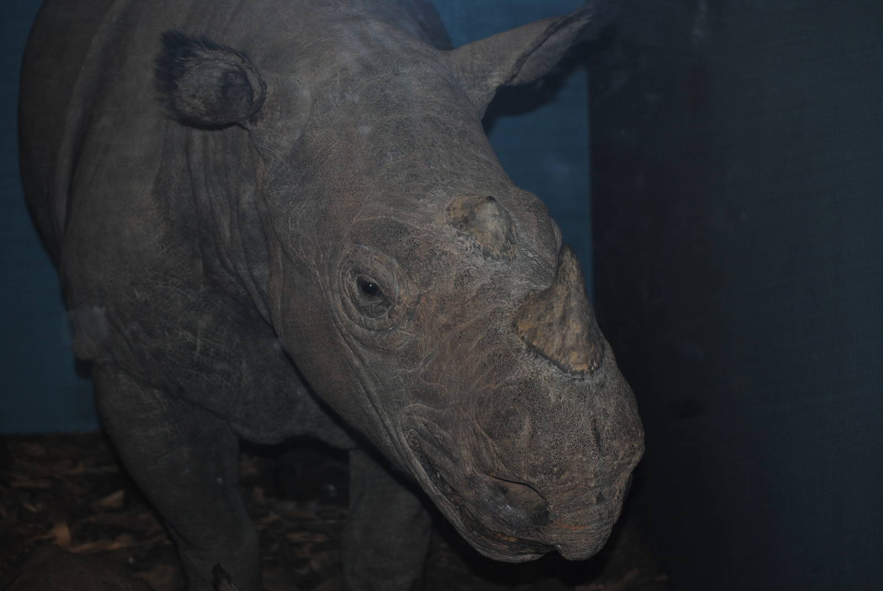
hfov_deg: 24.6
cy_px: 296
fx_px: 2026
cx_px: 442
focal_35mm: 82
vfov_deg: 16.6
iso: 200
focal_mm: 55
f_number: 4
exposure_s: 1/60
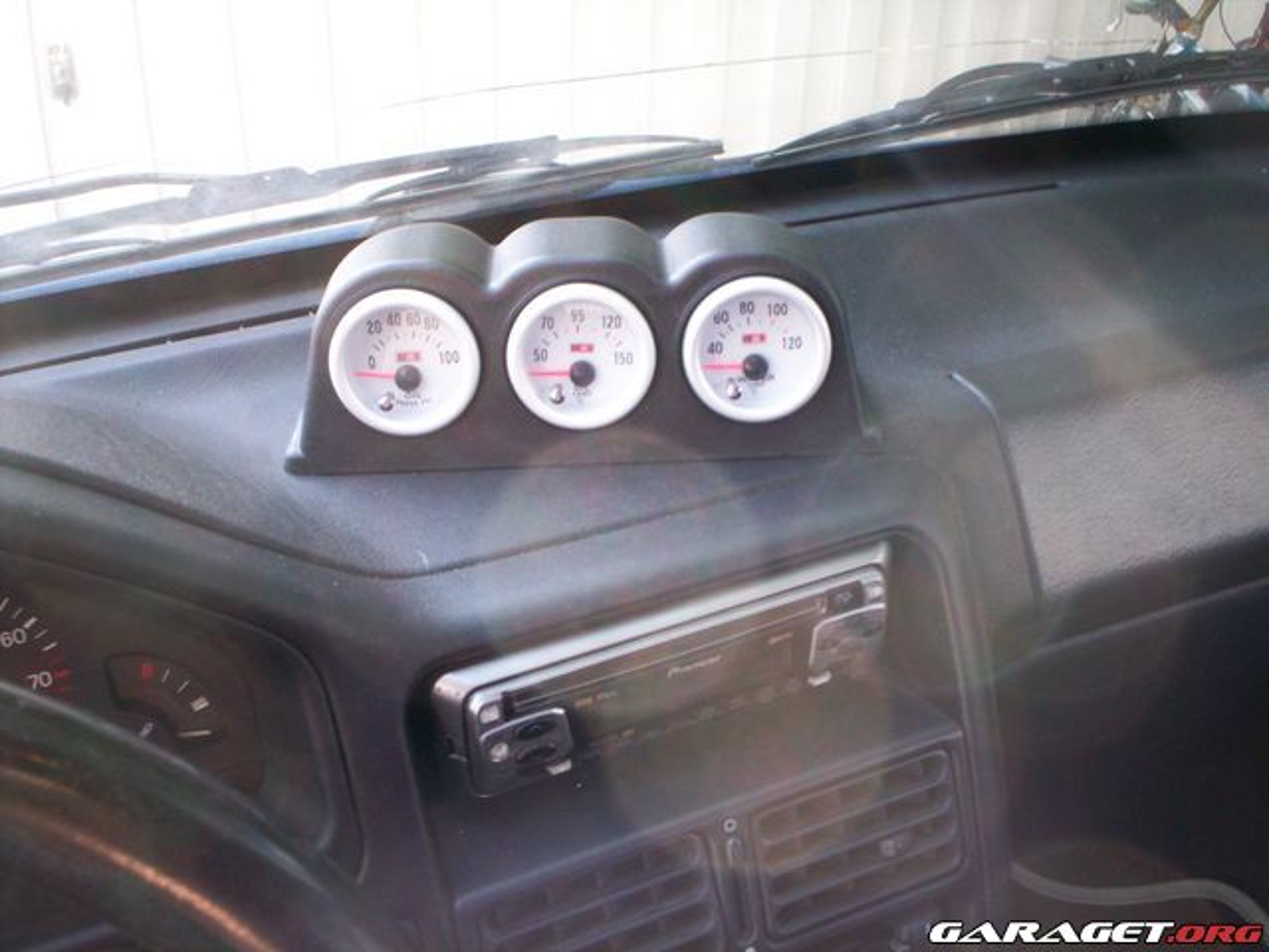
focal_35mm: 36
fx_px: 1320
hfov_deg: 51.4
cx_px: 634
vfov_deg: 39.7
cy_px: 476
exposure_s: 1/15.7
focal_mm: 6
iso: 140
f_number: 4.5
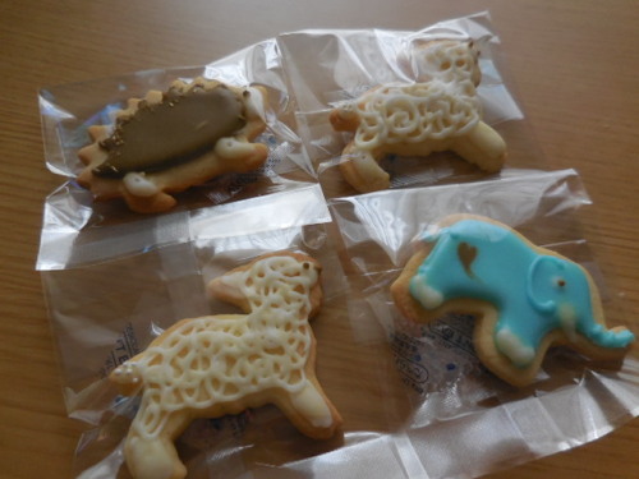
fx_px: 461
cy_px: 240
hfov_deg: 69.4
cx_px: 320
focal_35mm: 25
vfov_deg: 54.9
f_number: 3.3
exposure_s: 1/30
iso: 400
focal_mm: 4.5
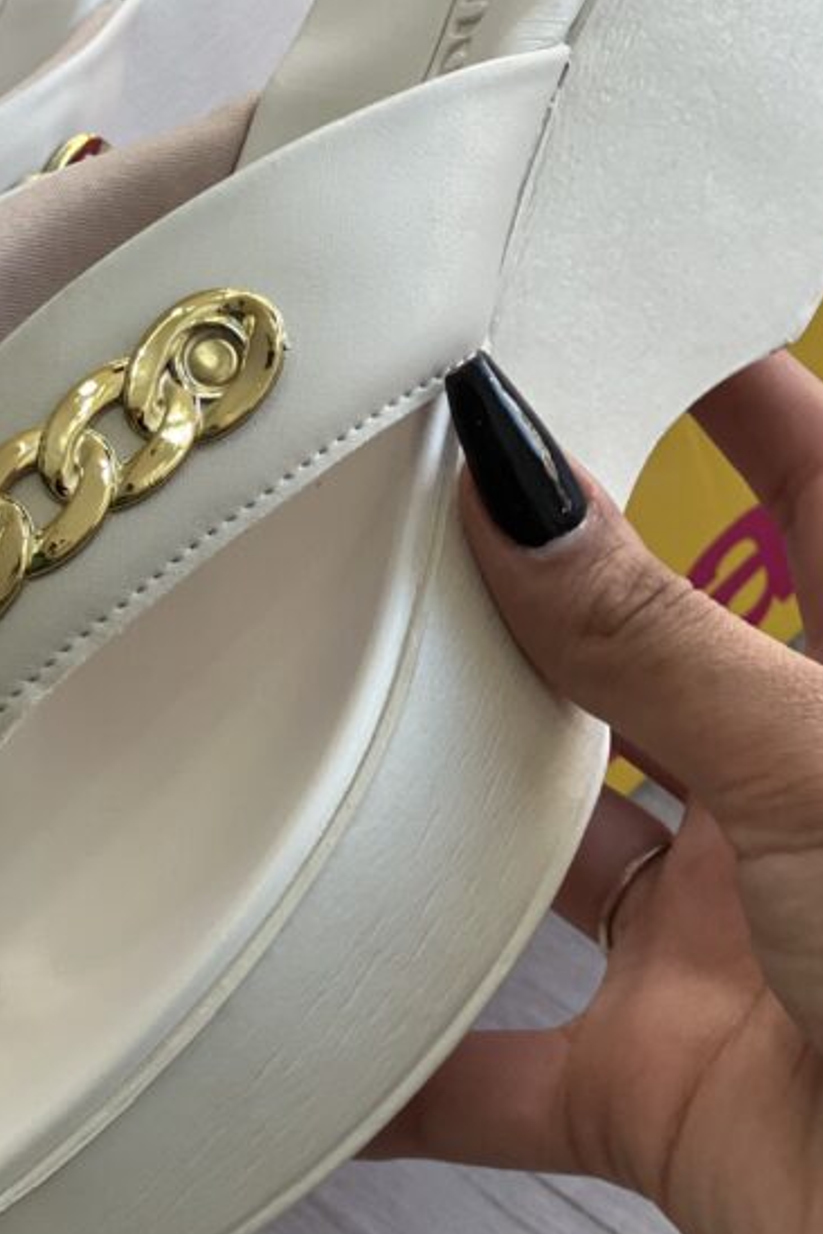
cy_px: 455
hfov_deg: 10.1
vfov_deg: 15.1
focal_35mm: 136
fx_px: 4663
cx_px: 207
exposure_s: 1/120
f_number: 2.8
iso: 100
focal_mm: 9
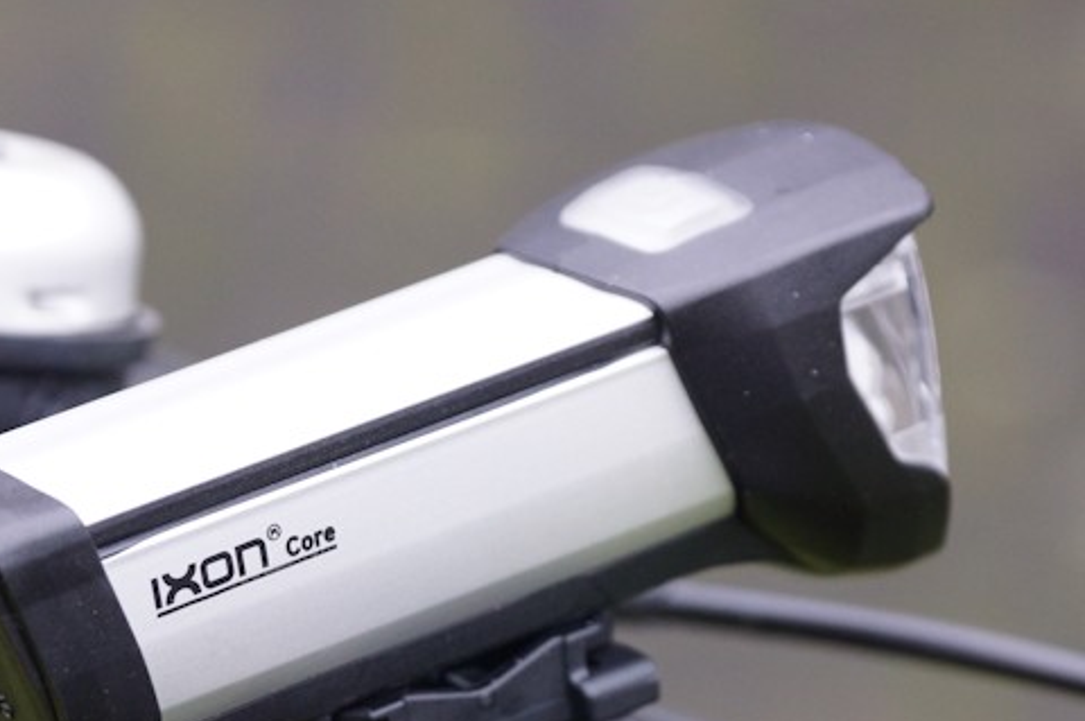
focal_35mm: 338
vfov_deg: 4.1
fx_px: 10171
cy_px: 505
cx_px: 488
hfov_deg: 6.1
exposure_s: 1/60
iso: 800
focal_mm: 135
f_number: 5.6
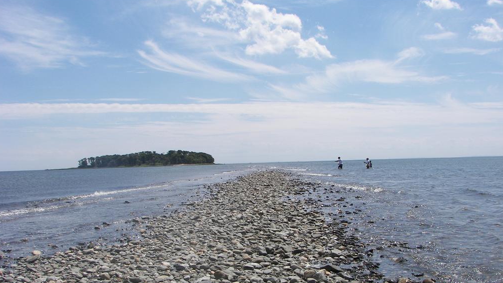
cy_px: 169
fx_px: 534
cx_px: 251
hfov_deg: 50.5
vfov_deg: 29.6
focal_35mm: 40
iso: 64
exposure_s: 1/640
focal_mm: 6
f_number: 5.6
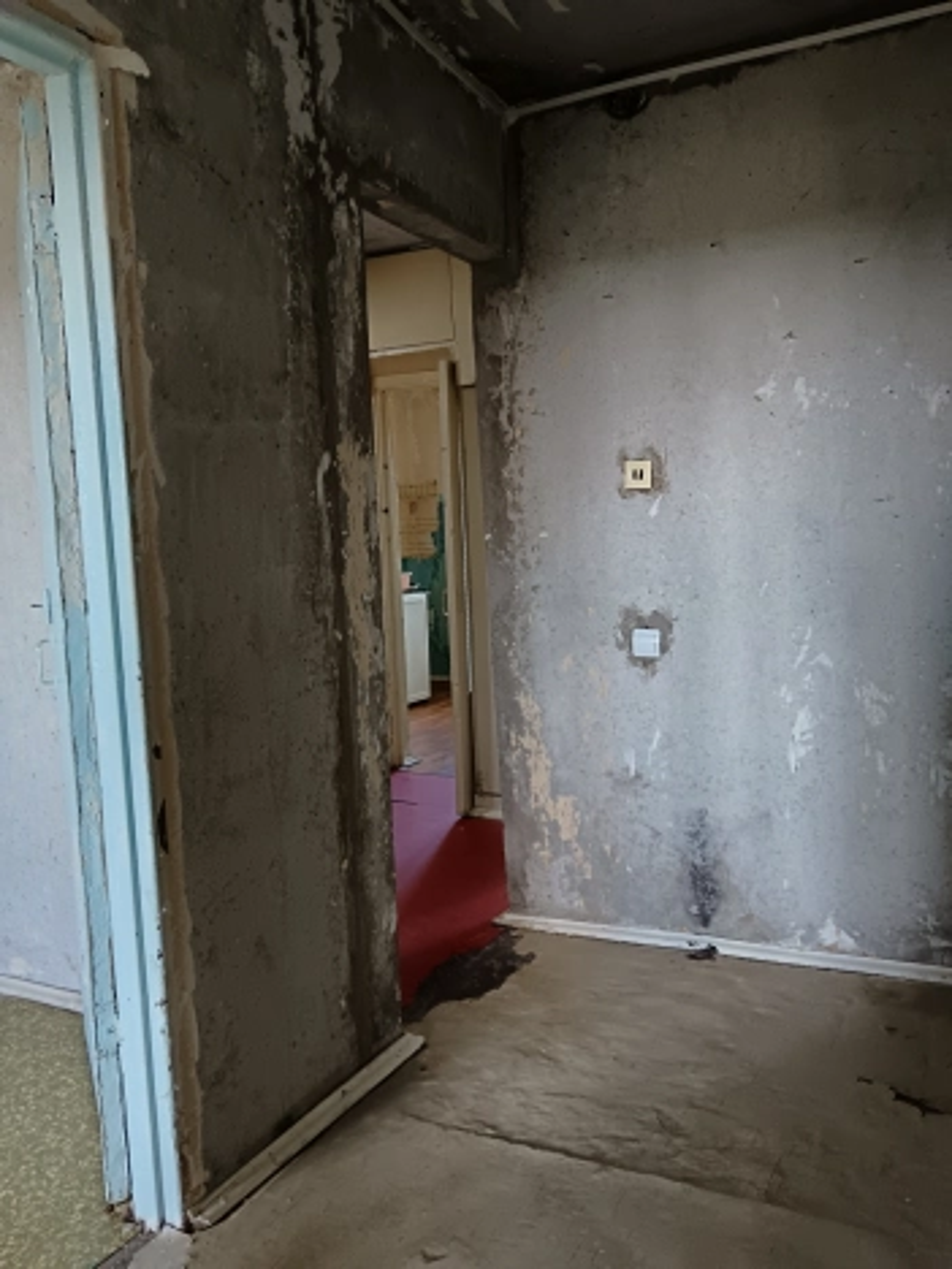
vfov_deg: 65.3
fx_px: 990
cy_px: 634
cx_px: 476
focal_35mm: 27
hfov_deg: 51.4
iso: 853
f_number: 1.9
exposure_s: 1/33.3
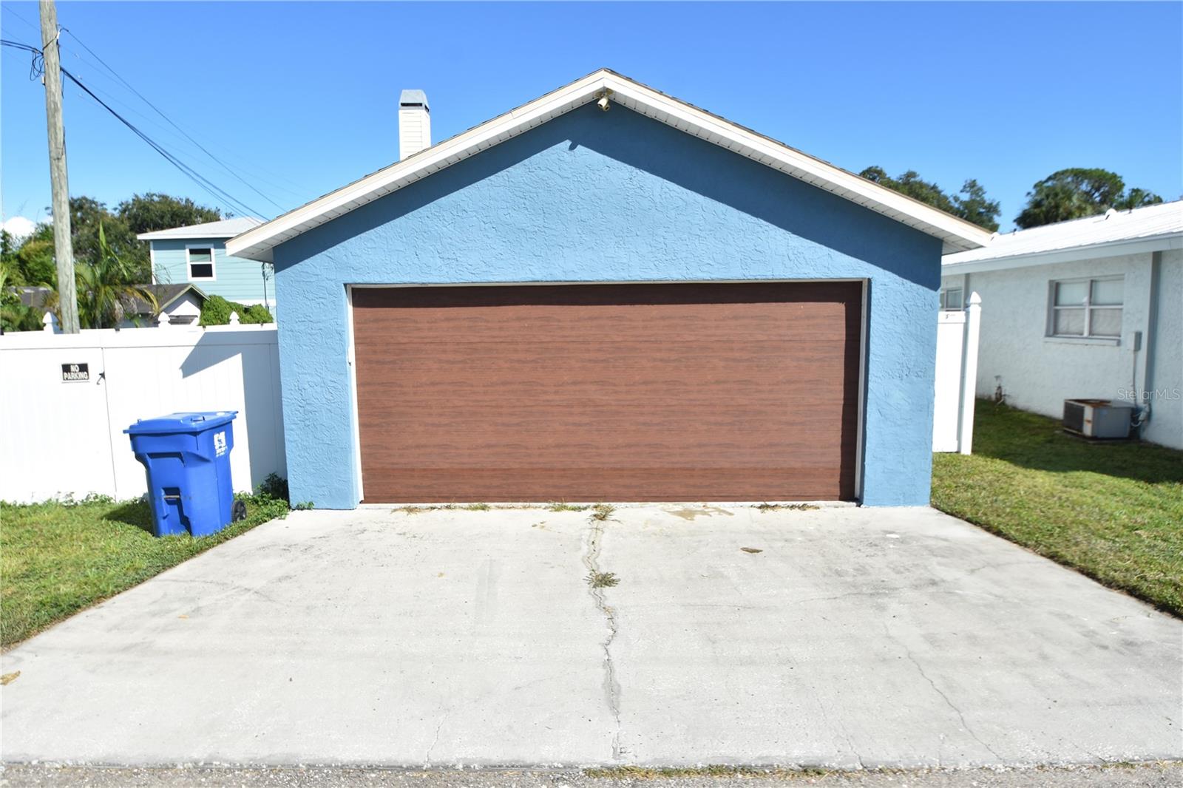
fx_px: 739
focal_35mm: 22
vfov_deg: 56.1
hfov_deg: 77.3
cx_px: 592
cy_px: 394
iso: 160
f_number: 8
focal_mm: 15
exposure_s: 1/500
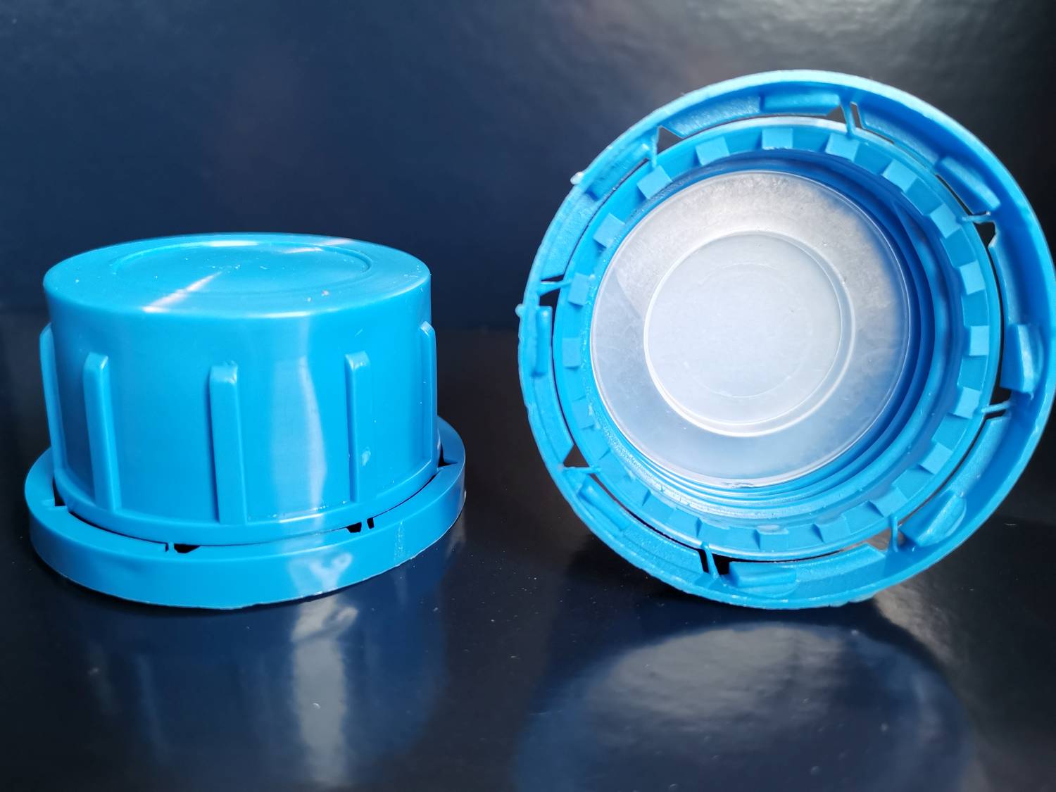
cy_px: 396
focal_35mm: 27
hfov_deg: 65.3
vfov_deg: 51.4
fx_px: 824
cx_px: 528
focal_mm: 5.58
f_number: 1.8
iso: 400
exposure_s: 1/30
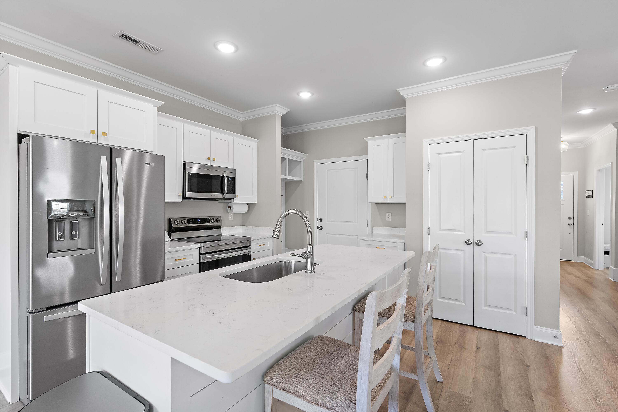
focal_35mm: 16
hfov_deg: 96.7
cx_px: 309
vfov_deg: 73.7
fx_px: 275
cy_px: 206
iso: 640
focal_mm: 16
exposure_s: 1/8
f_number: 8
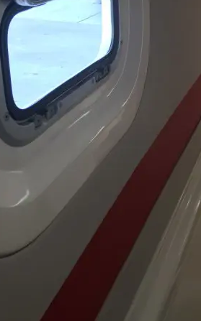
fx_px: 483
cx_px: 213
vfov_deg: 36.0
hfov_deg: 22.4
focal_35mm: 55
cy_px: 77
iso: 25
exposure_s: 1/60
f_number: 2.2
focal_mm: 4.15
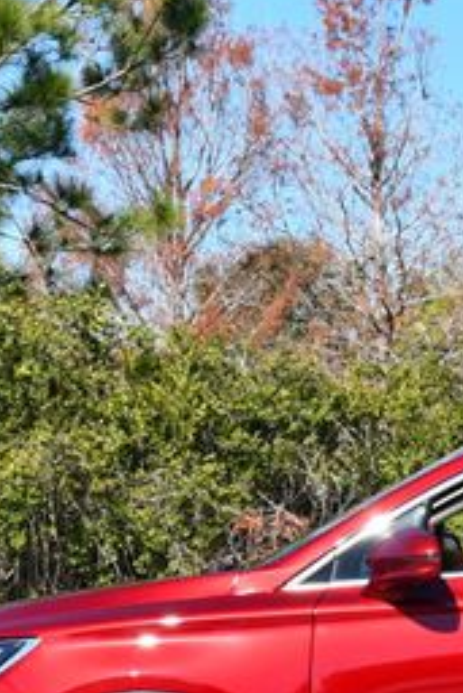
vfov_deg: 12.1
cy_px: 495
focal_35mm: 170
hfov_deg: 8.0
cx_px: 620
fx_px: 3275
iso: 160
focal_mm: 34
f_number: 8
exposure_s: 1/250
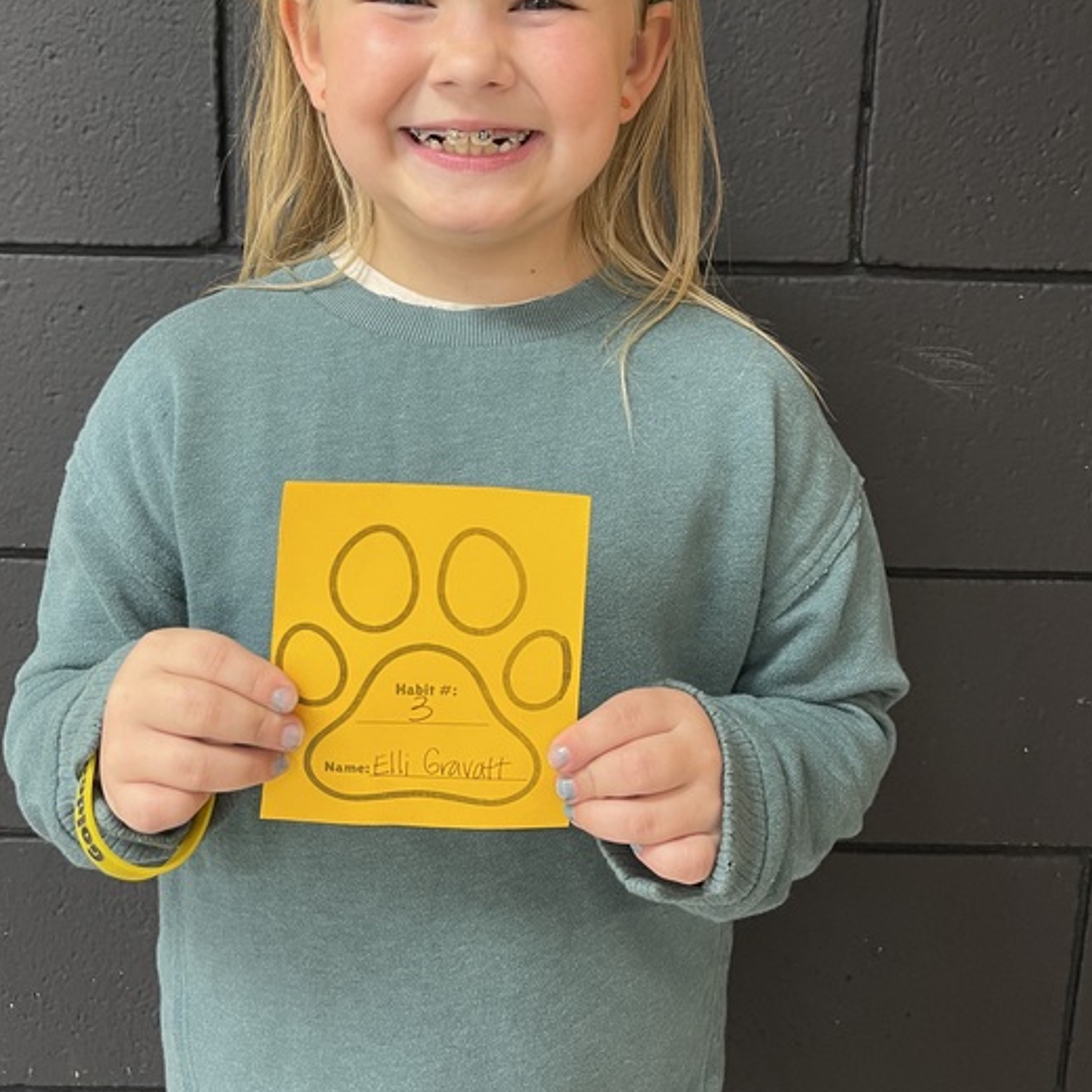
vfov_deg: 48.1
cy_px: 428
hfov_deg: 48.4
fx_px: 1213
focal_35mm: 34
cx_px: 487
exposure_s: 1/60
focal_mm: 5.1
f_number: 1.6
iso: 160
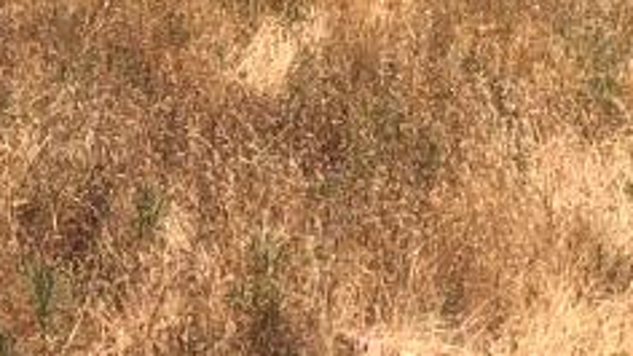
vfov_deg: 5.9
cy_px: -684
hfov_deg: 11.1
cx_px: 437
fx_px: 3258
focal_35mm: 194
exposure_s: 1/1389
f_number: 1.8
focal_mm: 3.99
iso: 20
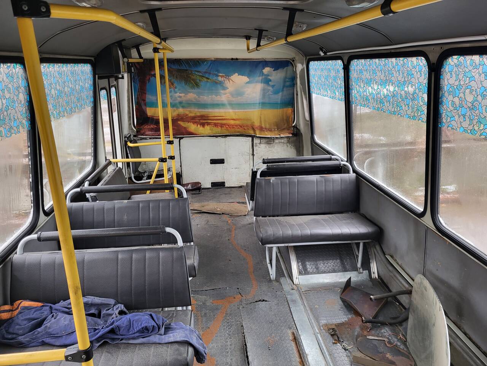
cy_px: 183
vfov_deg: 53.1
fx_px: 366
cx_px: 244
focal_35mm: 26
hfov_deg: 67.3
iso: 200
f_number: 1.8
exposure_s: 1/100
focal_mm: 5.4
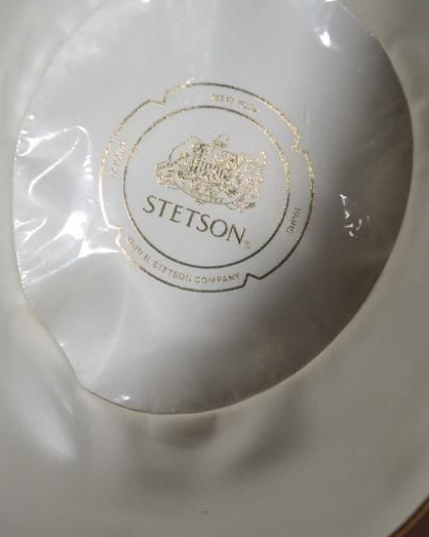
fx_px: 1366
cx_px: 143
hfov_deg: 17.8
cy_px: 268
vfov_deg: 22.2
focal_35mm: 86
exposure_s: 1/60
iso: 800
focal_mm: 40
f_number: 8
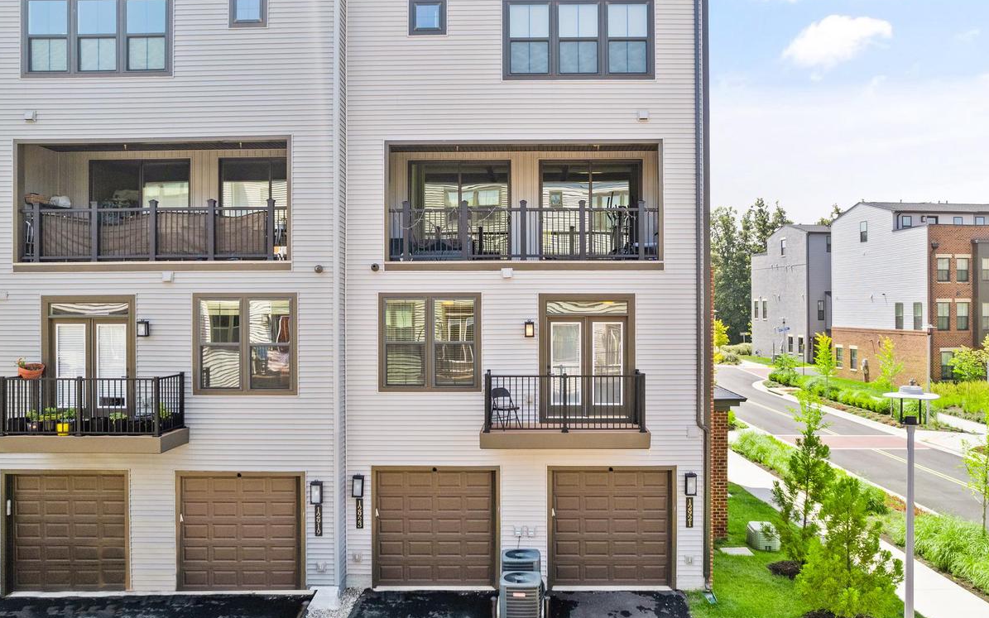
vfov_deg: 46.0
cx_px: 520
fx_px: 728
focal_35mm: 27
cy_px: 309
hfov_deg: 68.3
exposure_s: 1/640
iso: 100
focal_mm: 8.38
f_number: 2.8
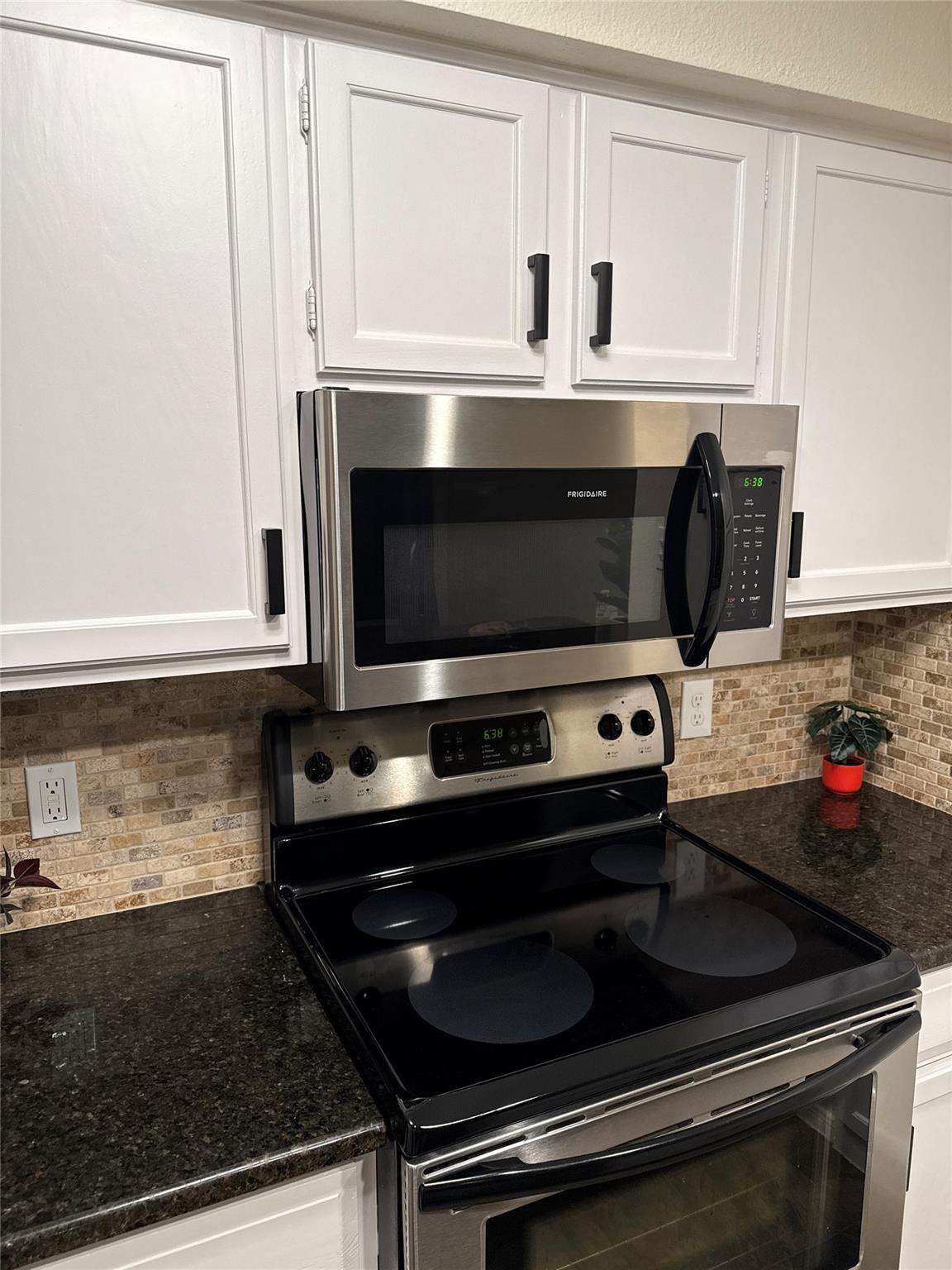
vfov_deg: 71.6
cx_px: 476
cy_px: 635
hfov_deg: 56.8
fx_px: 880
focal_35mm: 24
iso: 200
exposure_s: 1/60
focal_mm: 6.76
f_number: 1.78
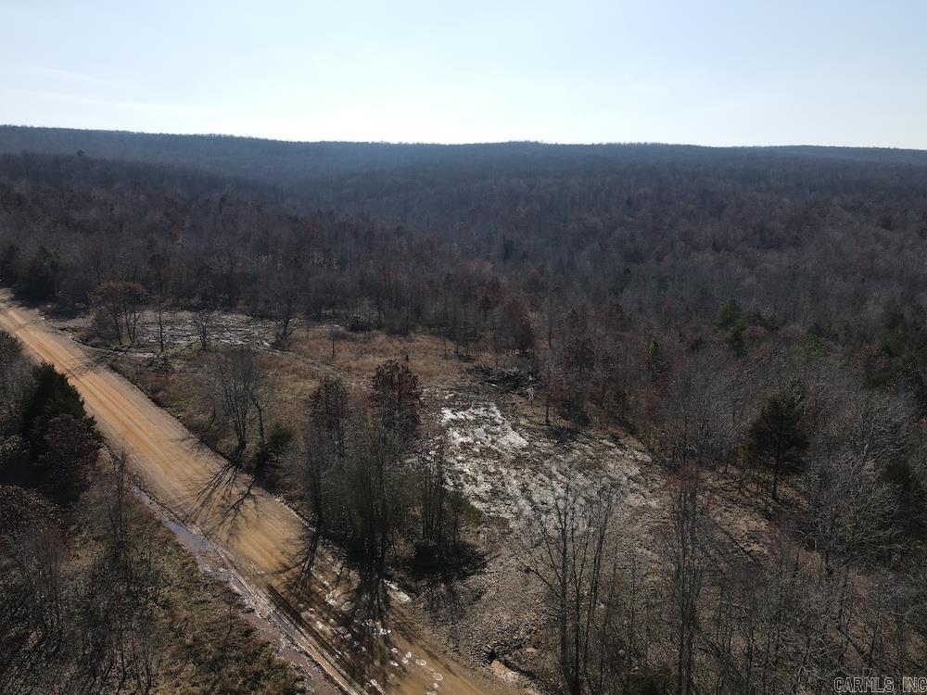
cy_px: 348
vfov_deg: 56.8
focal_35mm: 24
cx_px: 464
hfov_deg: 71.6
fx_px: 643
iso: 100
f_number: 2.8
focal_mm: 4.5
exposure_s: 1/60
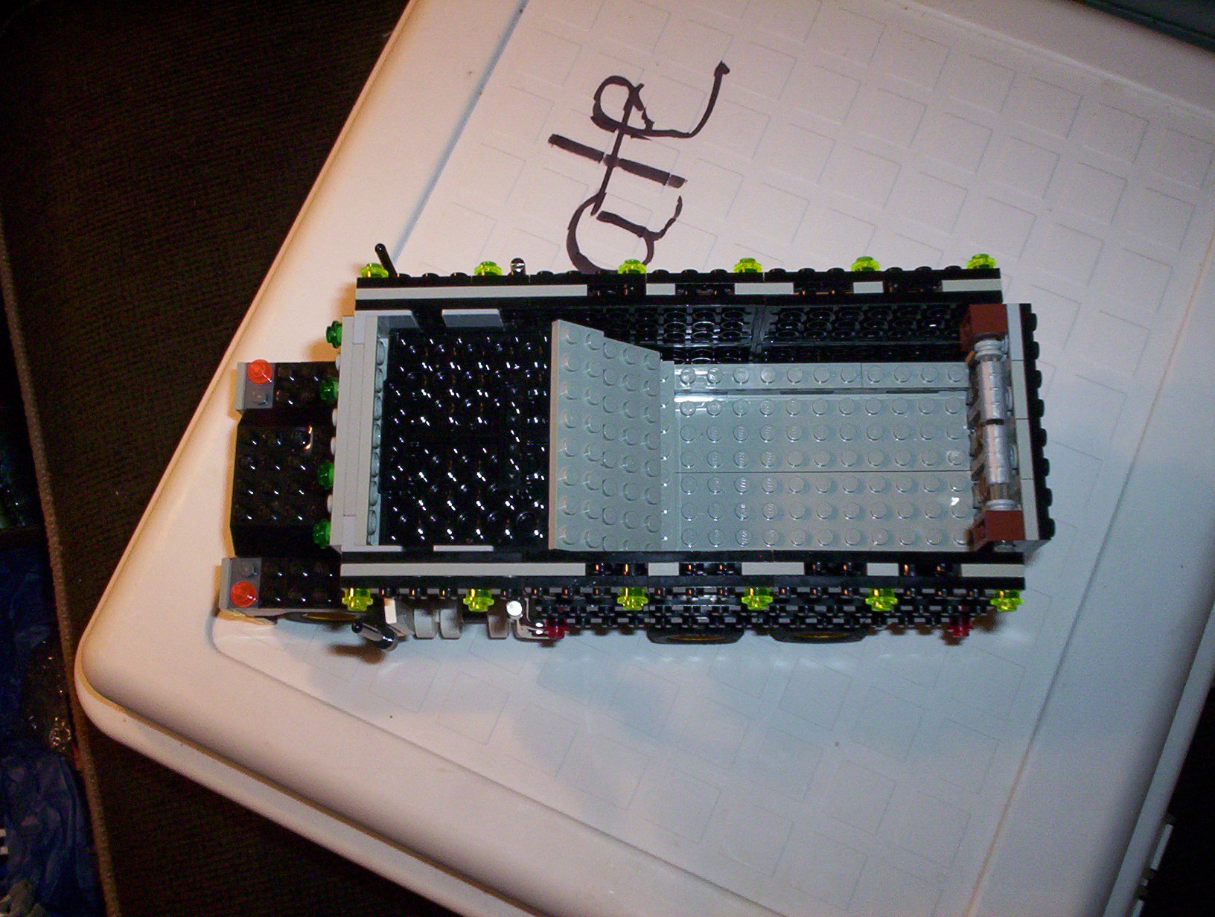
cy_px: 458
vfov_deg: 37.9
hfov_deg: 48.9
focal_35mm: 38
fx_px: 1337
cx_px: 608
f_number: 4.5
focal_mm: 4.99
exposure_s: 1/60
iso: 140
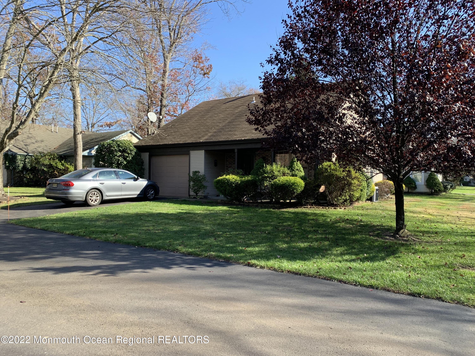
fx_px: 357
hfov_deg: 67.3
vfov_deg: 53.1
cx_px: 238
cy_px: 178
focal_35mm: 26
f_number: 1.8
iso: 25
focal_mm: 4.25
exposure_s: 1/534
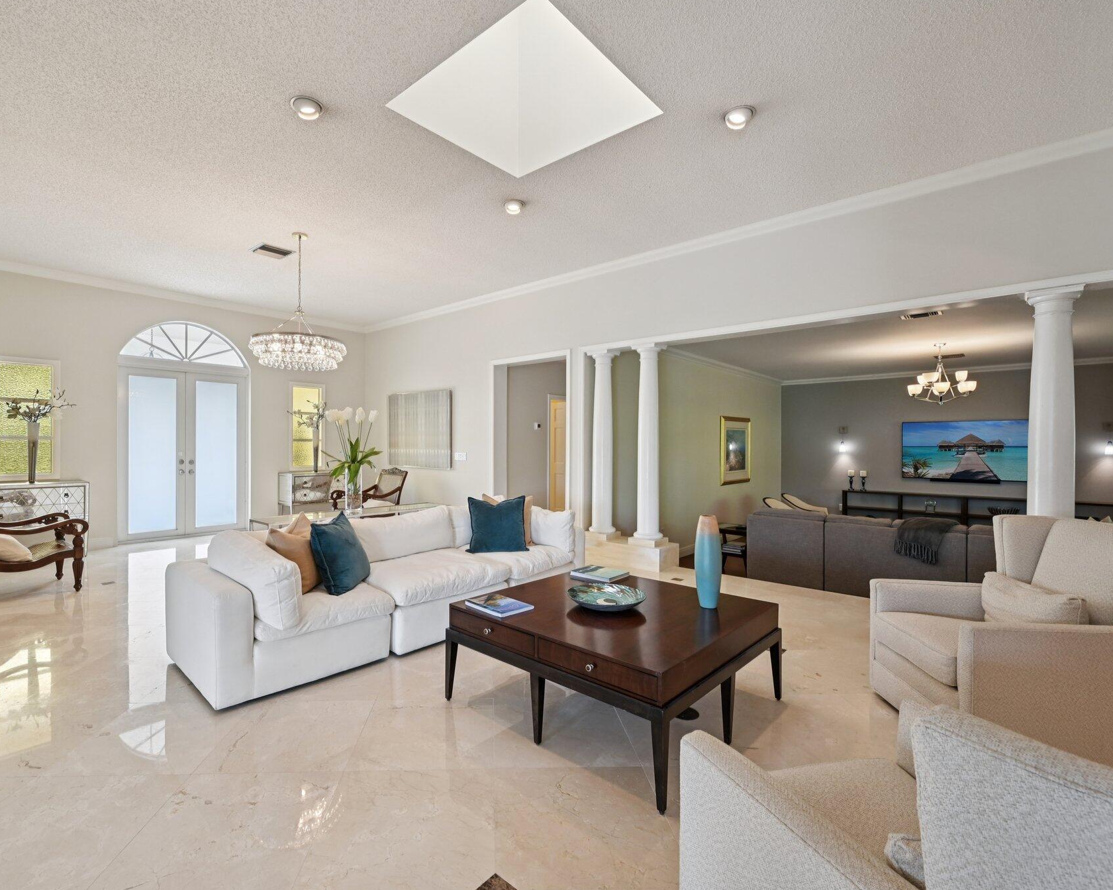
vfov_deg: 80.4
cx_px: 506
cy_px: 444
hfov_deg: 92.9
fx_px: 527
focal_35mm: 16
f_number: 8
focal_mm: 14
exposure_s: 1/100
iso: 800
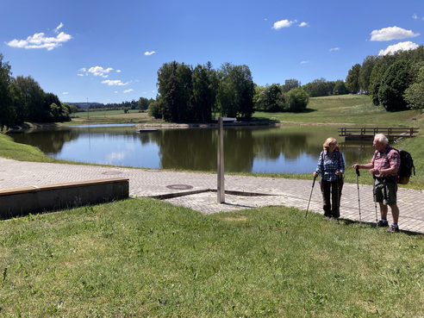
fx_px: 343
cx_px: 212
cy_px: 159
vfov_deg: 49.7
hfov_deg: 63.4
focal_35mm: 28
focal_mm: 3.99
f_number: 1.8
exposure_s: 1/1656
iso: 20
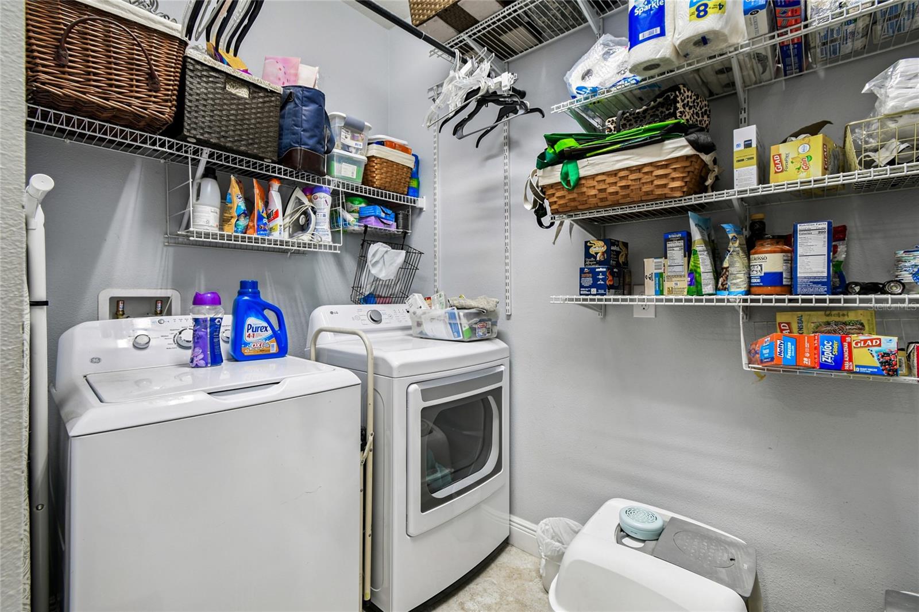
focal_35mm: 15
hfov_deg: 100.4
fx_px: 383
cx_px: 460
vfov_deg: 77.3
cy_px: 306
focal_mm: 10
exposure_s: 1/5
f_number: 7.1
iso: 100
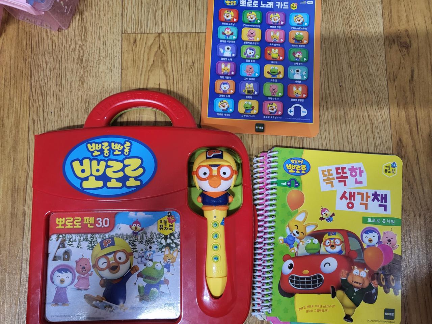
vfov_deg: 53.1
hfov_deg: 67.3
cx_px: 216
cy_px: 162
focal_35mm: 26
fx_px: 324
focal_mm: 4.25
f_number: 1.8
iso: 250
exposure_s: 1/40
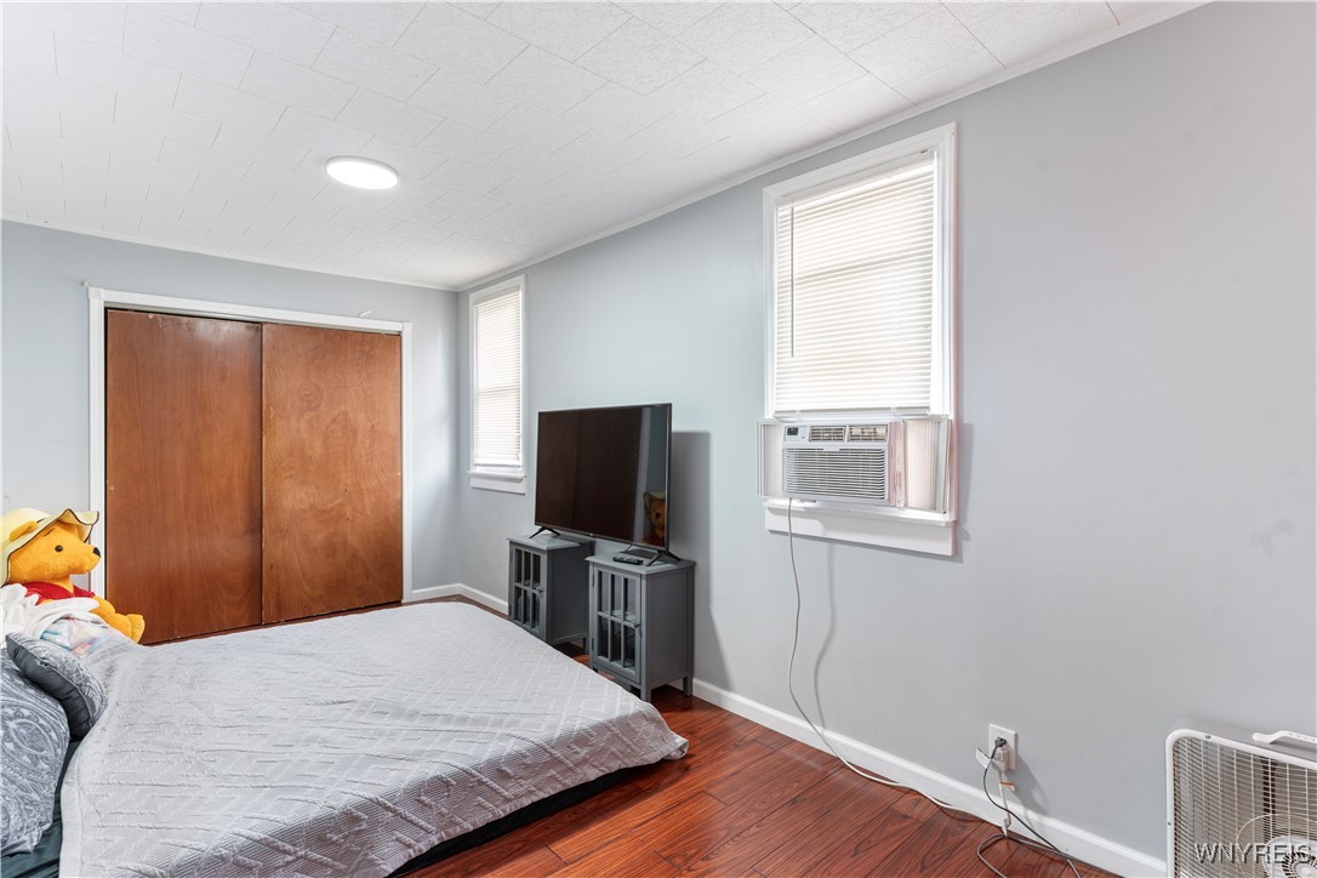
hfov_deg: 93.3
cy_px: 439
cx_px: 658
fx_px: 622
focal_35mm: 17
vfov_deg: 70.4
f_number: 8
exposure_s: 1/2.5
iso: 400
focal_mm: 17
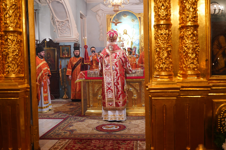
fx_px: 239
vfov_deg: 35.1
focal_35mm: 38
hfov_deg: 50.7
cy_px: 75
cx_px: 113
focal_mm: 38
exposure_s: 1/100
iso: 2500
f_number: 2.8
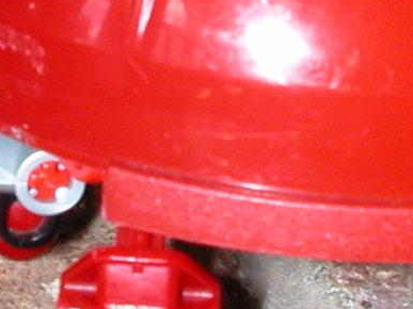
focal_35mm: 153
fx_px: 1825
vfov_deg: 9.7
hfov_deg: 12.9
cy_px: 46
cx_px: 189
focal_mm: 5.6
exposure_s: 1/59.9
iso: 100
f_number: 4.5
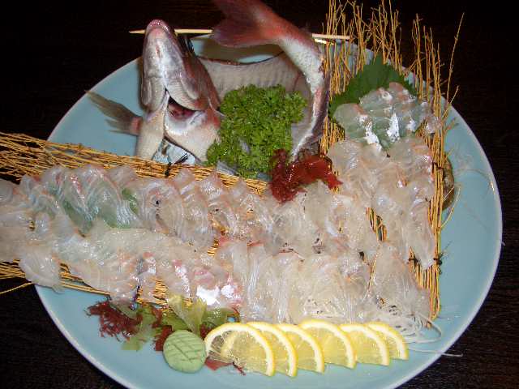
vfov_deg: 40.7
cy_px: 194
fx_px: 525
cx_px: 260
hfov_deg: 52.6
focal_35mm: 35
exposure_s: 1/60
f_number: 2.6
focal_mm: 5.8
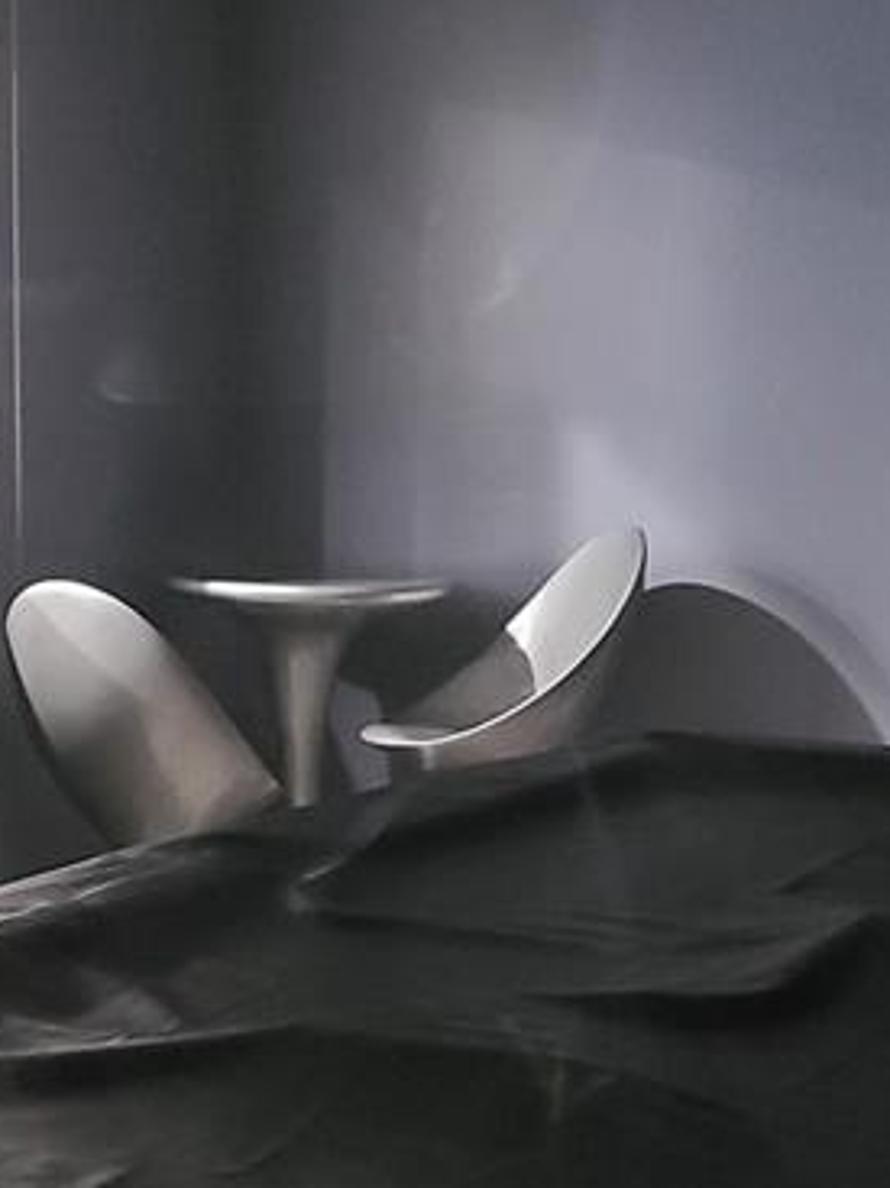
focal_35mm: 85
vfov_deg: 22.7
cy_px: 978
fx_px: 2916
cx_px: 346
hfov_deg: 17.3
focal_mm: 5.4
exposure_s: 1/13
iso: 1250
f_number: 1.8
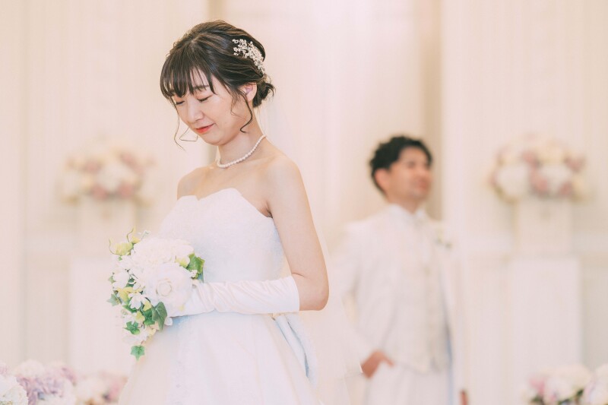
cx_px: 304
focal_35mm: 135
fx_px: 2279
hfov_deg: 15.2
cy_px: 202
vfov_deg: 10.2
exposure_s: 1/100
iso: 320
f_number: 2.8
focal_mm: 135
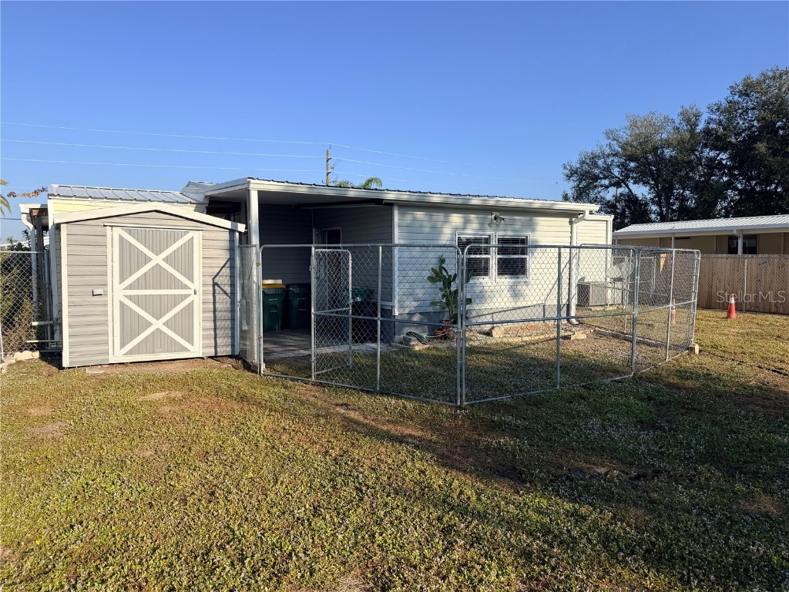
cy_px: 296
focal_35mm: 24
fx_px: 547
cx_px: 394
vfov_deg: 56.8
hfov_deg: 71.6
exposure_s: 1/4405
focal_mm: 6.76
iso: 80
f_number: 1.78
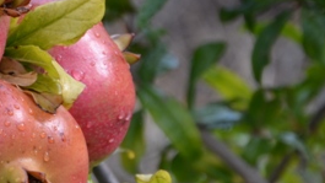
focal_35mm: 435
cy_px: 75
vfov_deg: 2.8
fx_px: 3748
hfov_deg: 4.9
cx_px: -49
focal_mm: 92
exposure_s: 1/125
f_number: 8
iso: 160
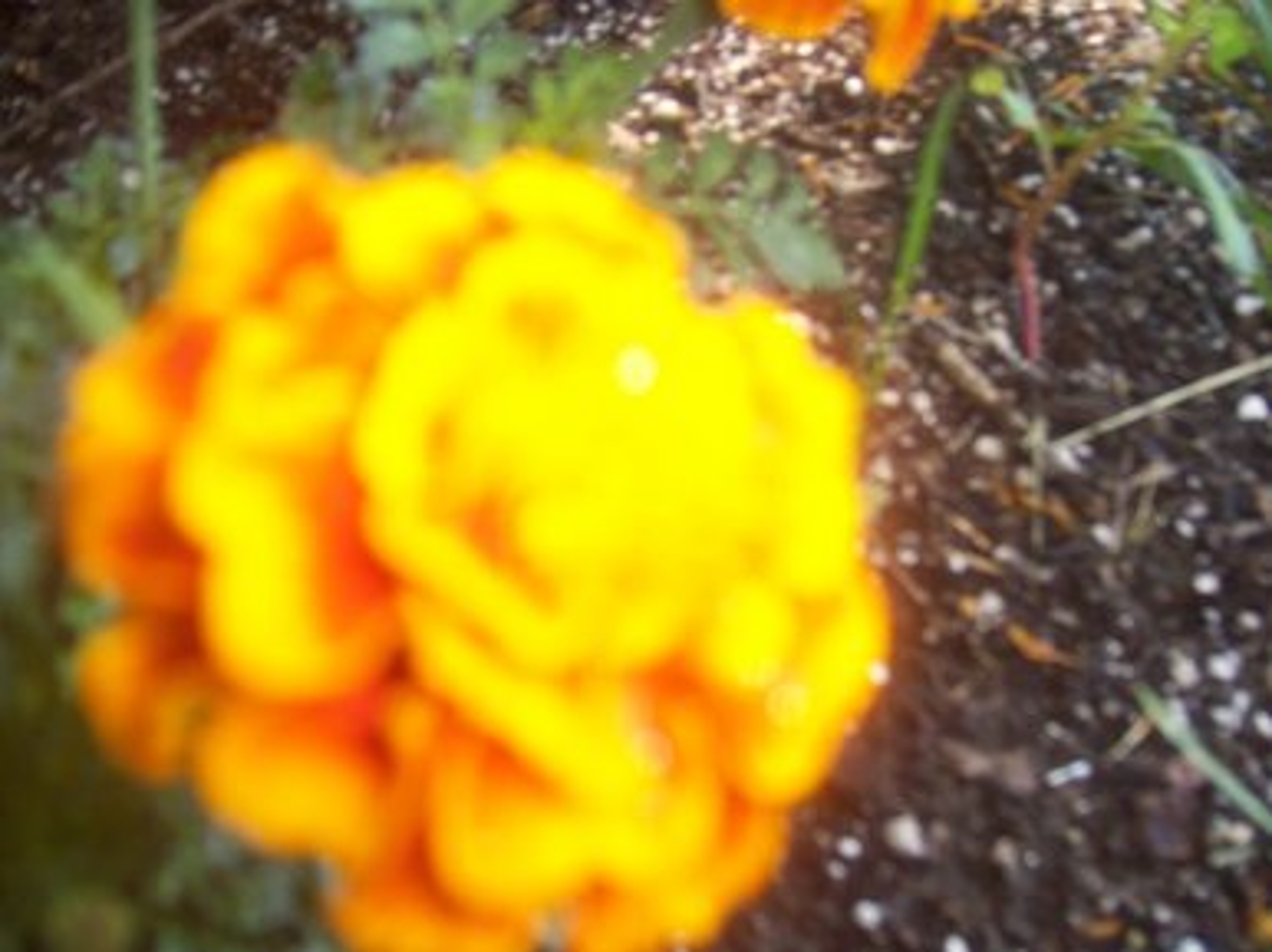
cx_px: 636
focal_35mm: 36
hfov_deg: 51.4
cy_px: 476
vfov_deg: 39.6
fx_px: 1322
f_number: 2.8
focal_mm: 6.2
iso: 125
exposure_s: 1/125
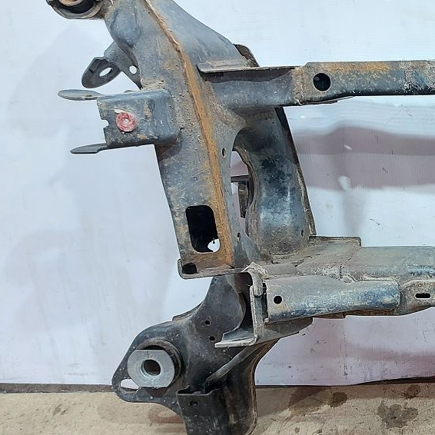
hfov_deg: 29.2
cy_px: 203
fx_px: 739
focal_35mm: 52
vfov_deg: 32.8
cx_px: 491
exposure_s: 1/33
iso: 250
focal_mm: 5.23
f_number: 1.8
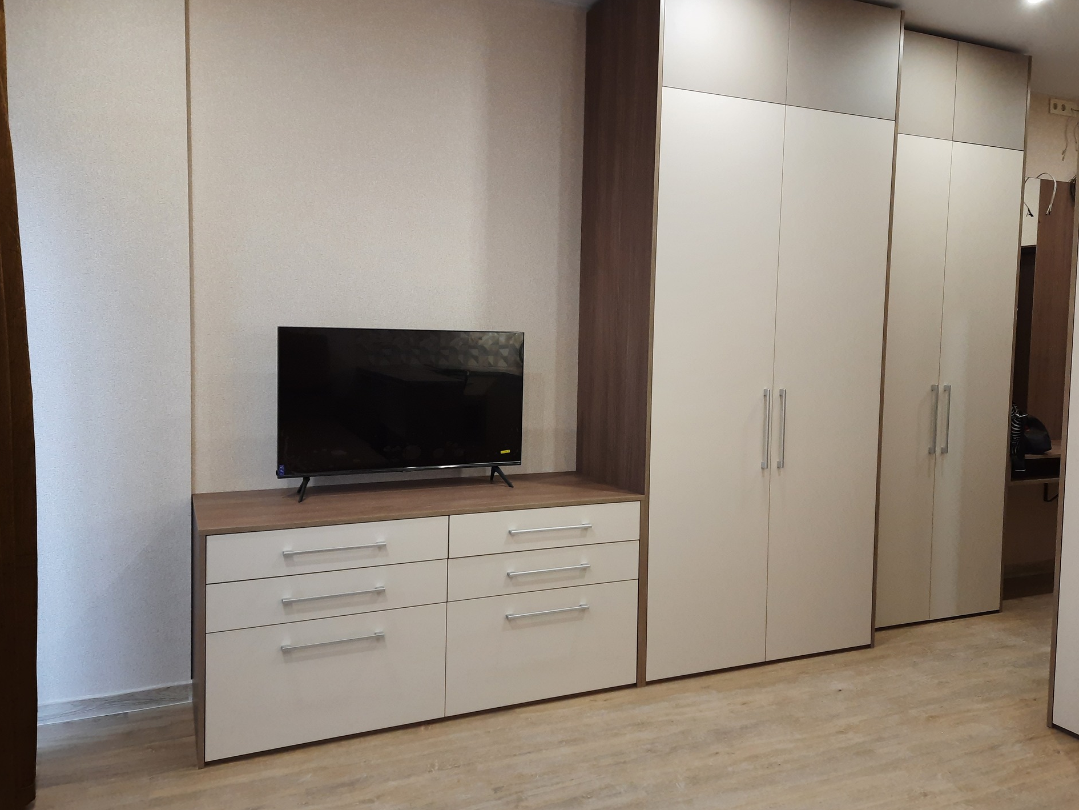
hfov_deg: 67.3
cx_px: 531
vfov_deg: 53.0
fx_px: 811
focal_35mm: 26
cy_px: 378
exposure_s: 1/50
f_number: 1.8
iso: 250
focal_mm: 5.23
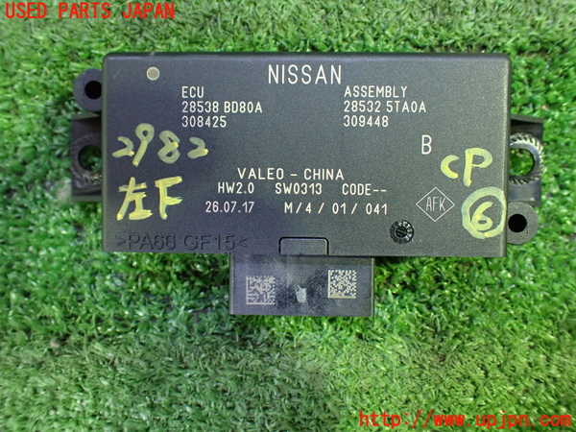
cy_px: 216
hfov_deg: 60.0
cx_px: 288
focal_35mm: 30
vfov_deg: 46.8
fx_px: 499
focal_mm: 5.4
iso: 800
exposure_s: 1/30
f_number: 2.3
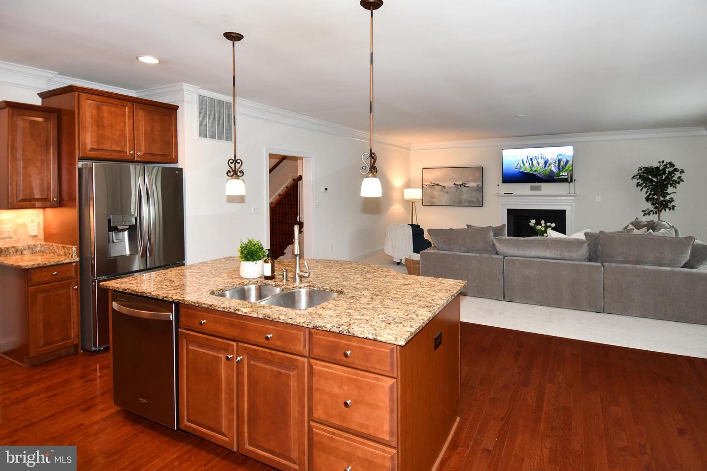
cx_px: 354
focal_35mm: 18
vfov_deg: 67.4
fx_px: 353
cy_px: 236
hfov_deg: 90.0
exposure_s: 1/60
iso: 720
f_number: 4
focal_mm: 12
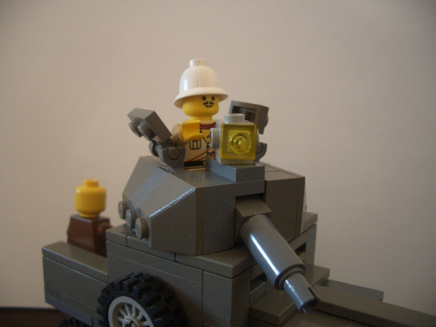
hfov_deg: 52.6
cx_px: 218
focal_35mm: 35
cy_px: 164
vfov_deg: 40.7
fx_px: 441
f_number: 2.6
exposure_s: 1/50
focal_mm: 5.8
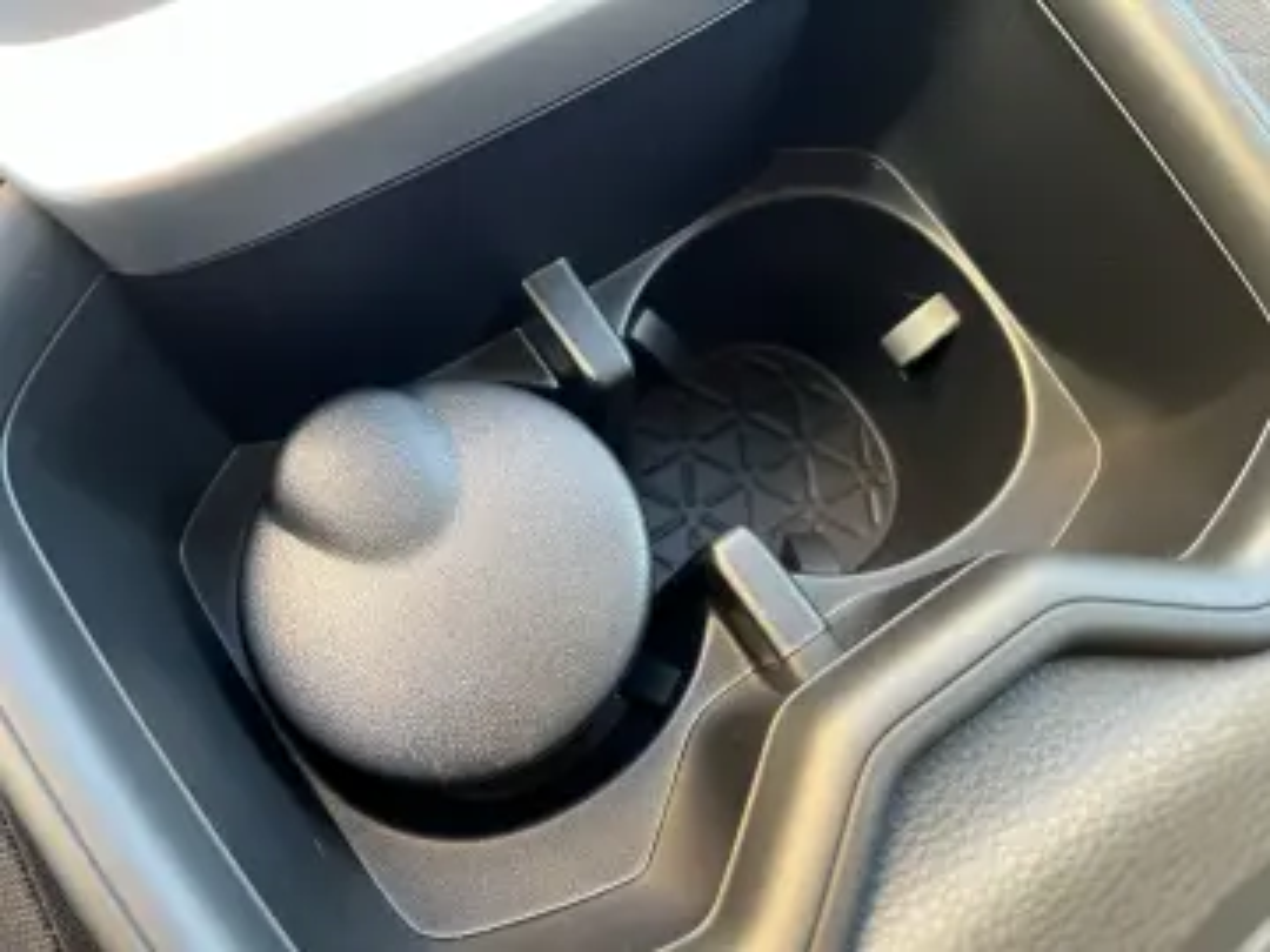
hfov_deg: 67.3
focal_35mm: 26
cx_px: 635
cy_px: 476
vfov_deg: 53.1
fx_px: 954
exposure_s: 1/60
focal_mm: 5.7
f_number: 1.5
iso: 160
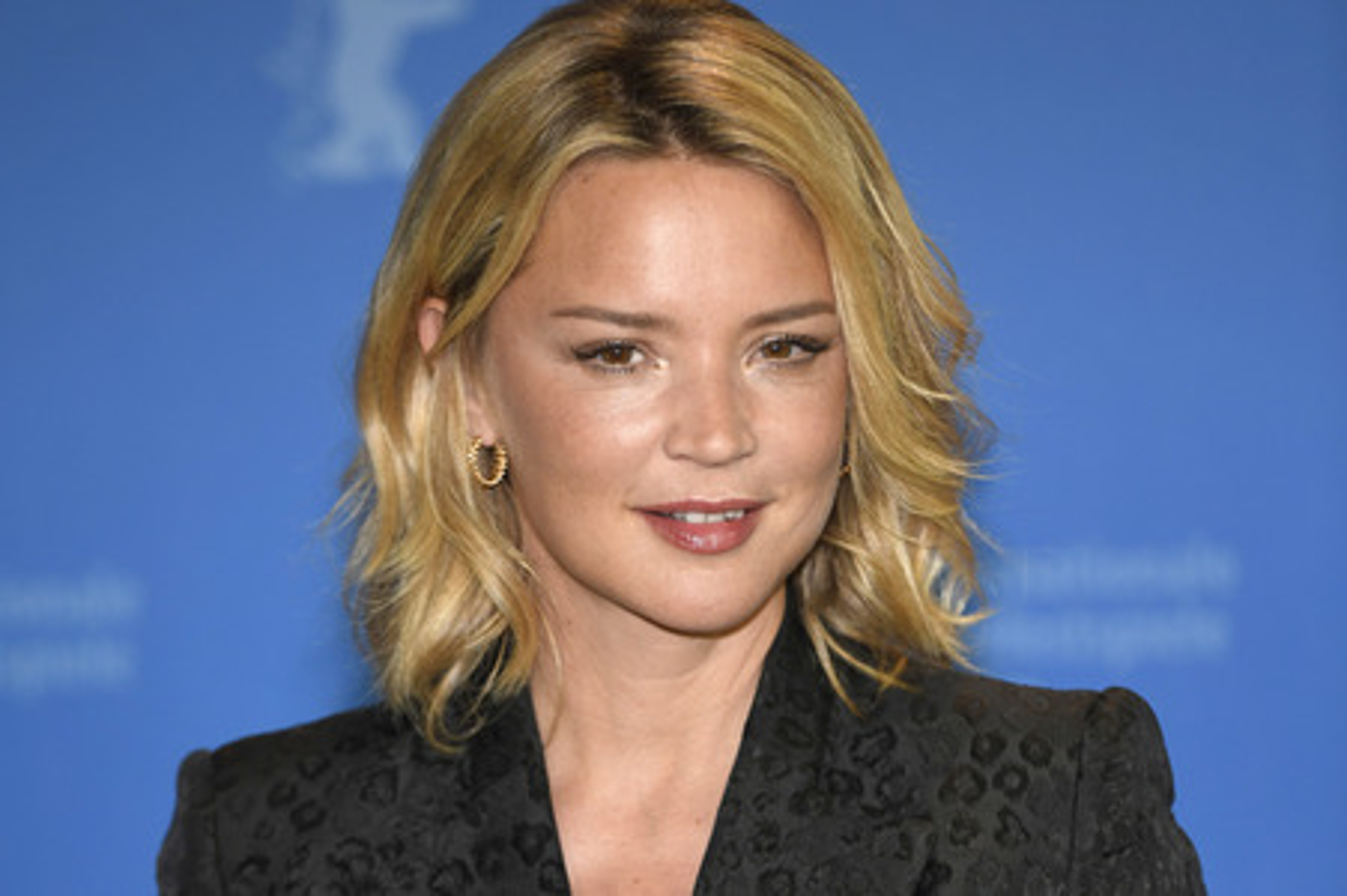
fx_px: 7104
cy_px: 448
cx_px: 674
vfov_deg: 7.2
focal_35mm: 190
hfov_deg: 10.8
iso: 640
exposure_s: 1/320
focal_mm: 190
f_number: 3.5
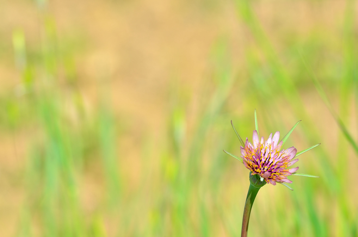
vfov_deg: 4.6
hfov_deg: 6.9
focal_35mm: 300
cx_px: 179
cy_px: 118
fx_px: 2977
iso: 100
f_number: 7.1
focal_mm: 200
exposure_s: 1/320
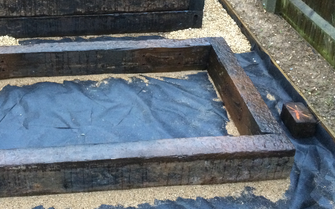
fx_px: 438
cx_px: 87
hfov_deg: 40.7
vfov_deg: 26.1
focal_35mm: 48
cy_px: 28
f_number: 2.2
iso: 250
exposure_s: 1/17
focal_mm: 4.15
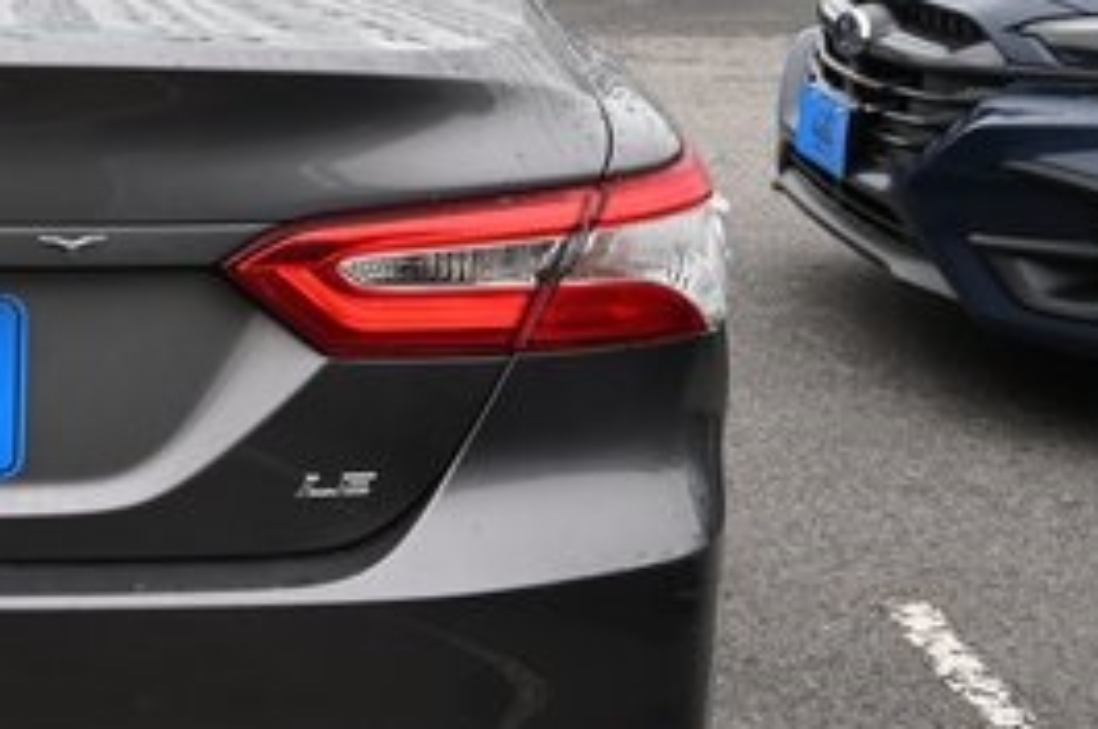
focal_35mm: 70
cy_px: 340
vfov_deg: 19.4
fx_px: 2132
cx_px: -170
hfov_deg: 26.2
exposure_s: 1/30
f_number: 16
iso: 640
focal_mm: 29
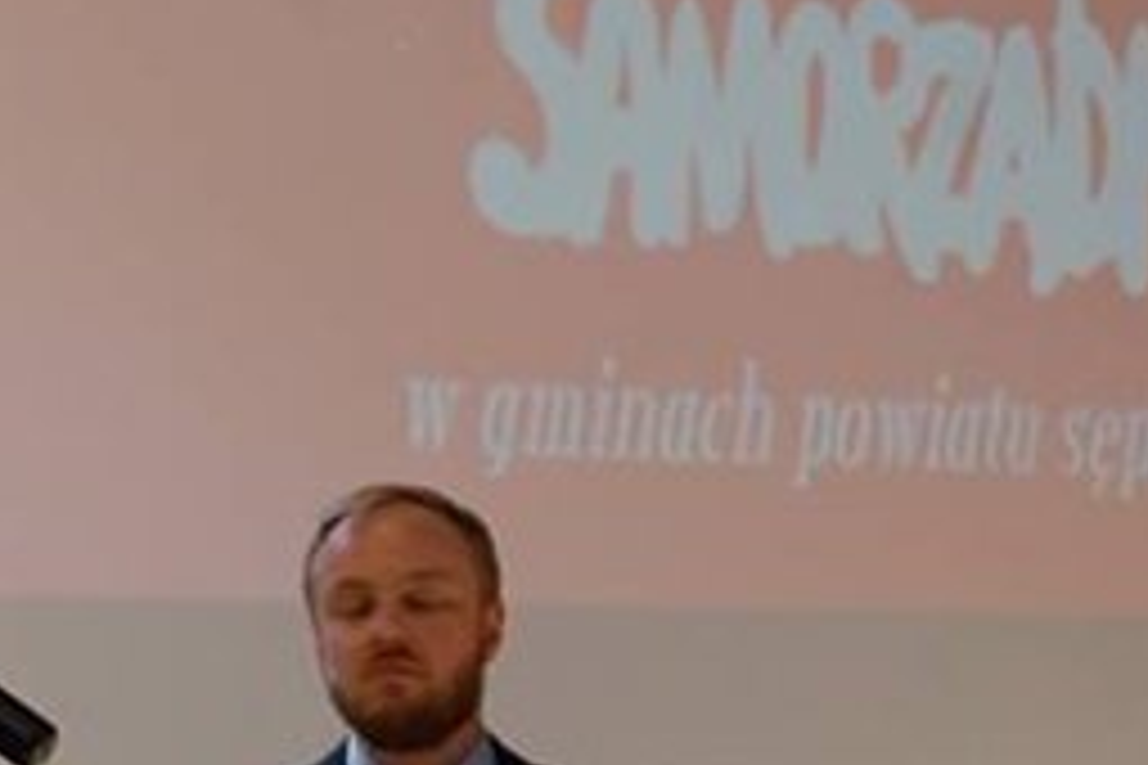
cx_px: 9
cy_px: 731
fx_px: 6192
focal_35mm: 194
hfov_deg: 10.5
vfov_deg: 7.1
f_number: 5.6
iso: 400
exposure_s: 1/40
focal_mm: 55
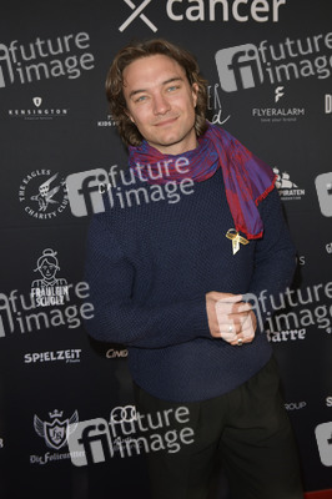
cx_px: 166
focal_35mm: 44
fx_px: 610
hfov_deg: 30.5
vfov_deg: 44.5
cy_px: 250
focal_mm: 44
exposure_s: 1/200
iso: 500
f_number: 5.6
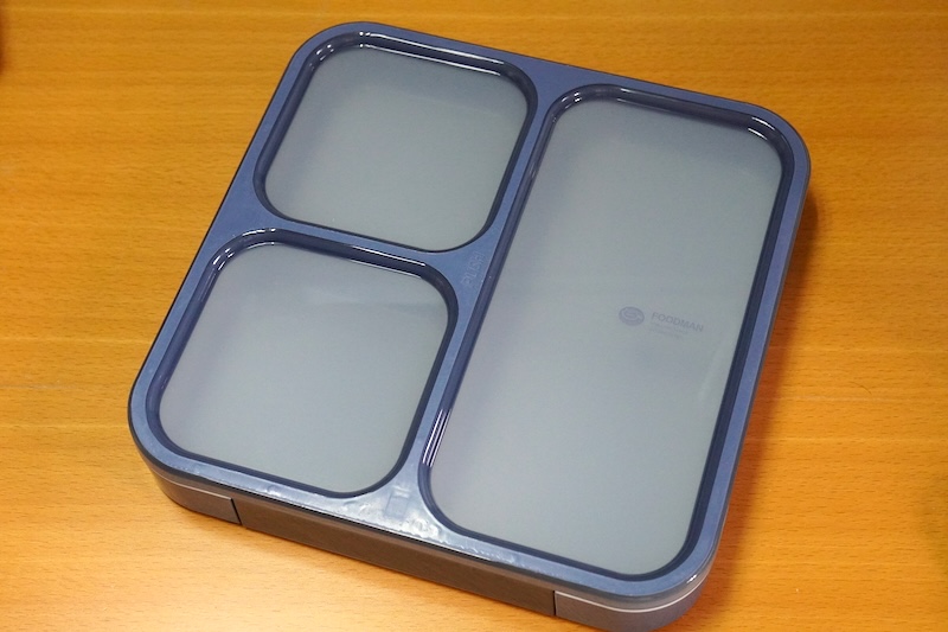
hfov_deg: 35.9
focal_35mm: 56
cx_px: 474
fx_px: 1461
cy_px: 316
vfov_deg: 24.4
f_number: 6.3
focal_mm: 37
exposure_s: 1/160
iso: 5000
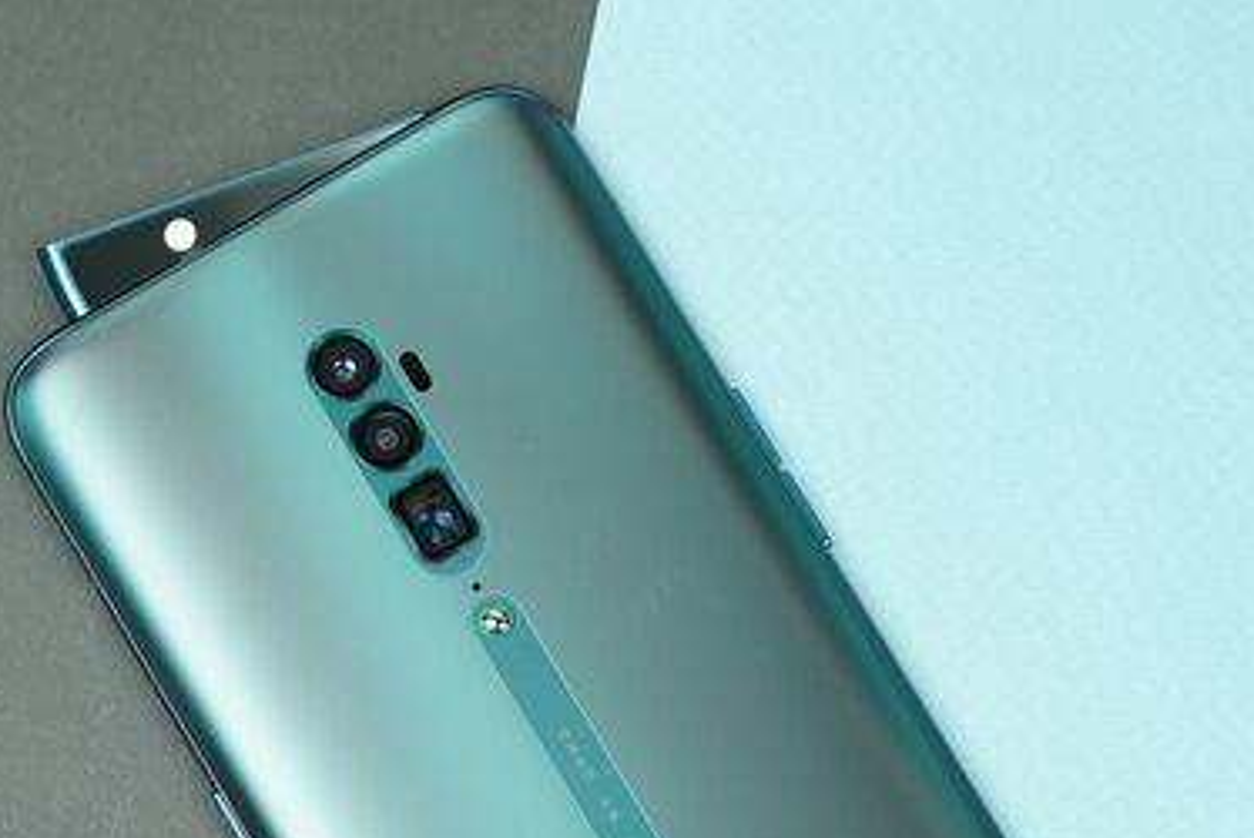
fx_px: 4915
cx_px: 352
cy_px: 855
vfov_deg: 9.7
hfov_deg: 14.5
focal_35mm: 141
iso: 800
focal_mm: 55
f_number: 2.8
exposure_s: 1/320
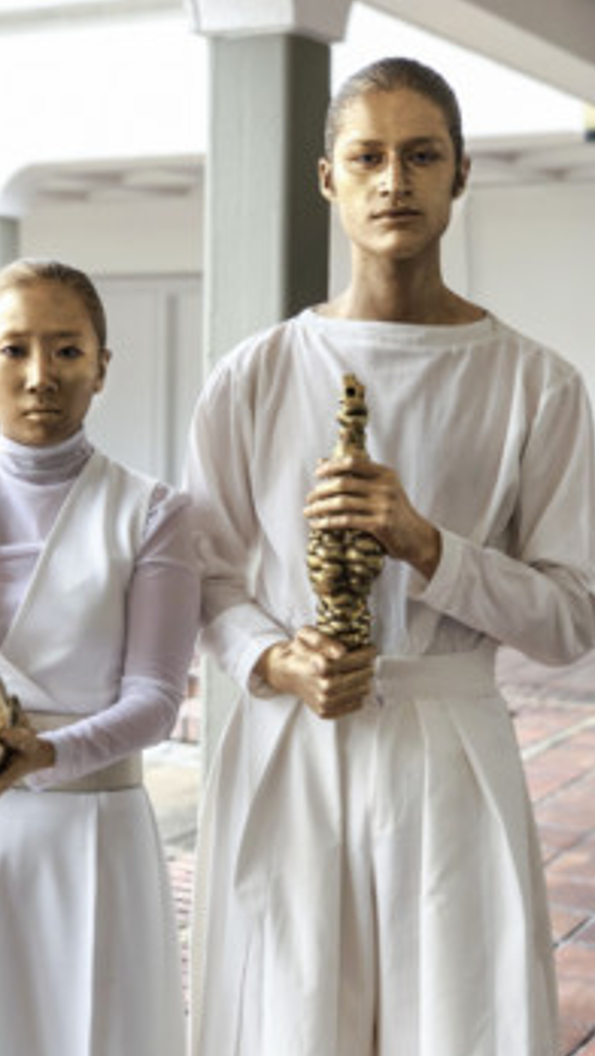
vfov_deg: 33.3
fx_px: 1765
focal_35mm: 63
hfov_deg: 19.1
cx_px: 220
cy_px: 533
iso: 25
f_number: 2.8
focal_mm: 6.6
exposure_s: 1/120
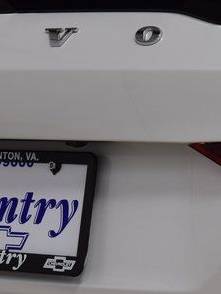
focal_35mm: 221
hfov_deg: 6.7
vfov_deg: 8.9
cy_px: 276
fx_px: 1879
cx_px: 158
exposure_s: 1/25
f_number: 7.1
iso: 400
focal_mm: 44
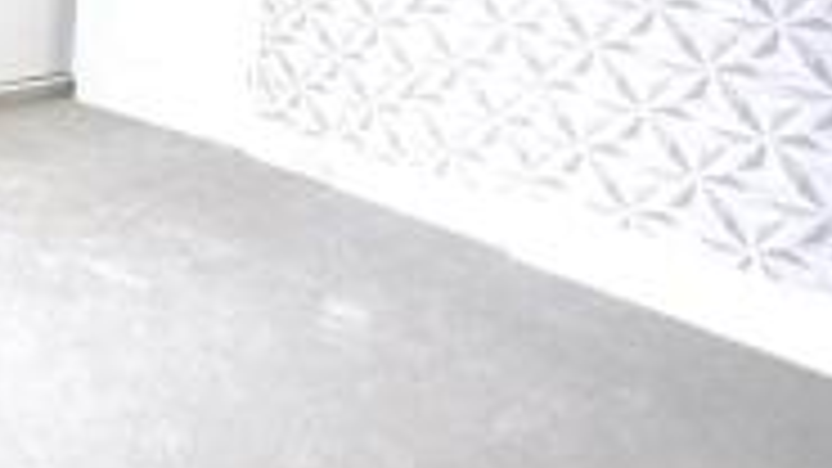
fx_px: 948
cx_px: -135
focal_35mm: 43
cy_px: -128
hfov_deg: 37.5
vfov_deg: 24.4
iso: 4000
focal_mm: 16
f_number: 7.1
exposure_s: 1/100
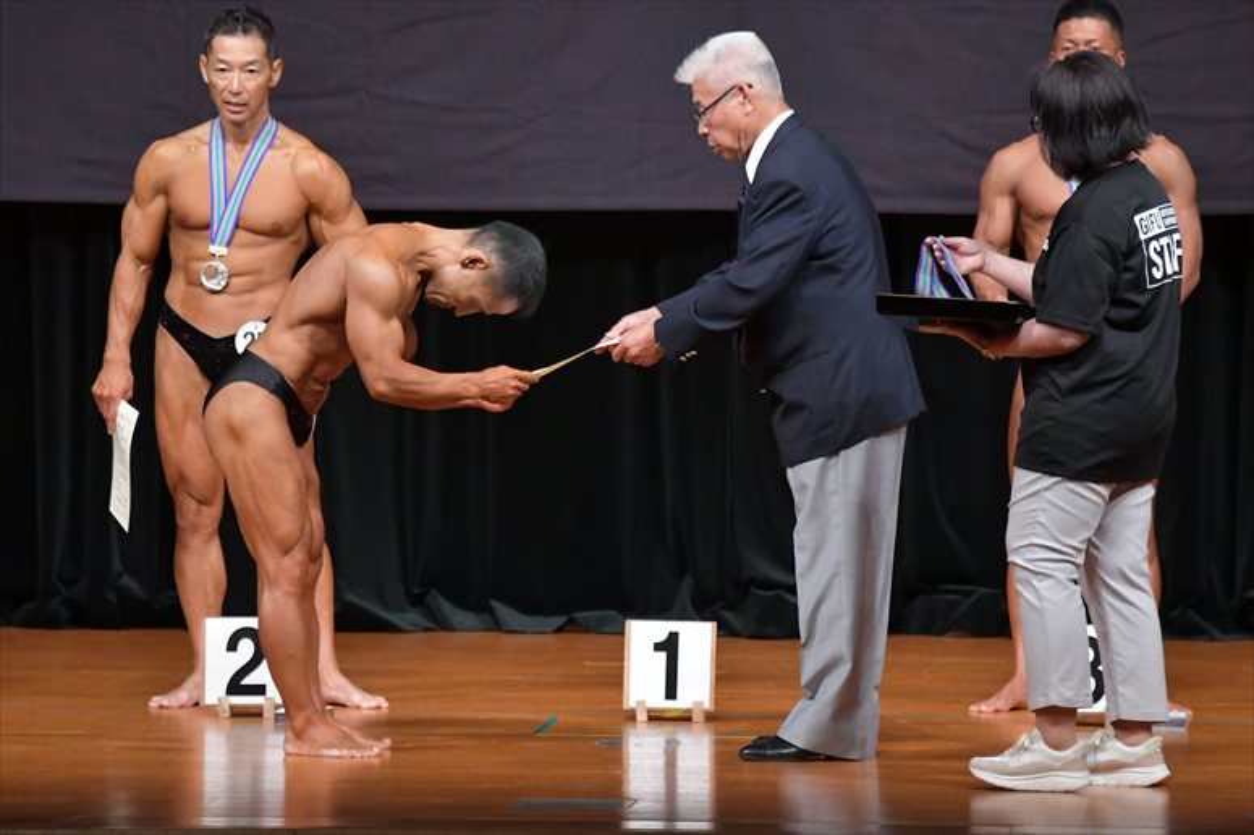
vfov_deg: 4.8
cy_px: 418
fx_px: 9923
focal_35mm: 285
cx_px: 627
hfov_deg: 7.2
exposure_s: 1/400
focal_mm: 190
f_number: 5.6
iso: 5000
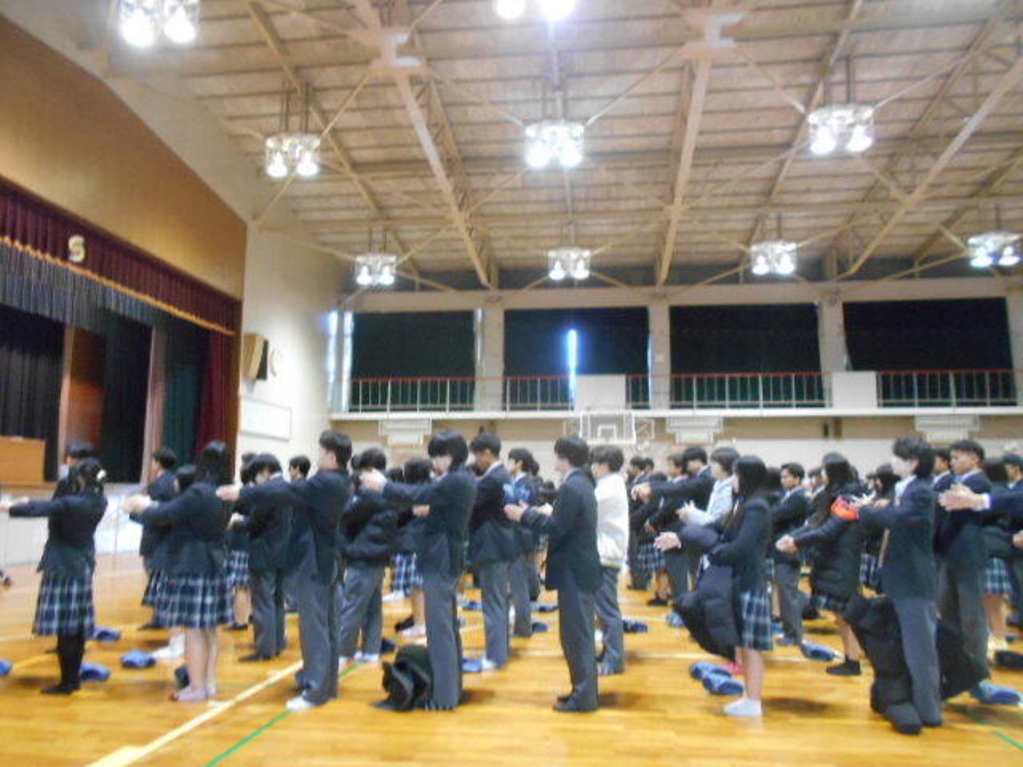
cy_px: 384
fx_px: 768
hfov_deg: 67.3
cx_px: 512
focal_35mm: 26
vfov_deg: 53.1
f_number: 3.2
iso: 800
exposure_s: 1/15
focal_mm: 4.6
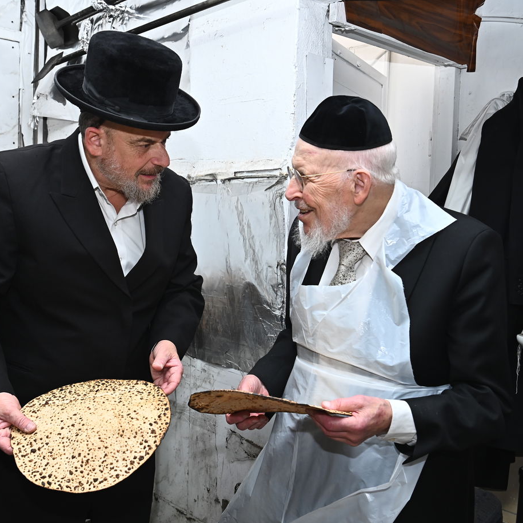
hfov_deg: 42.7
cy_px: 266
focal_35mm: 39
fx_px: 667
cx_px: 219
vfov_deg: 42.8
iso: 1000
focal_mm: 30
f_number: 7.1
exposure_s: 1/200
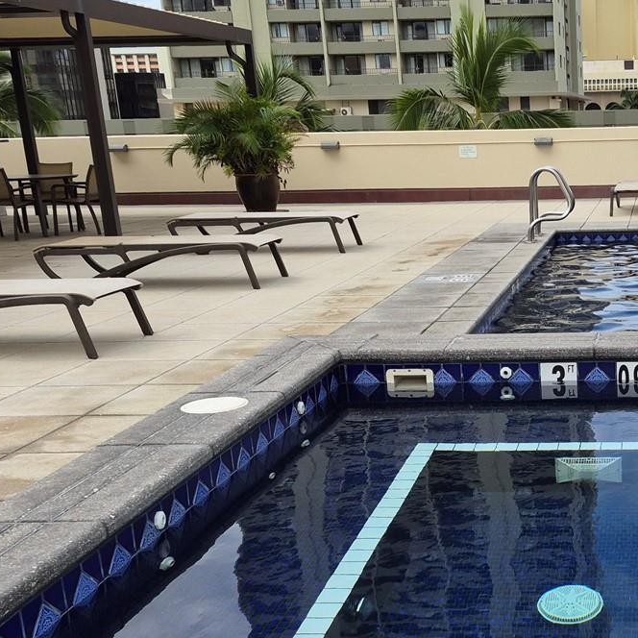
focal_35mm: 49
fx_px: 1022
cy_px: 423
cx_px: 607
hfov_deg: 32.4
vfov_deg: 34.4
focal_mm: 5.4
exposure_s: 1/3000
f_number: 1.8
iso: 80
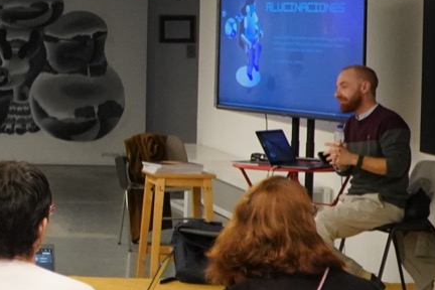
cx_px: -232
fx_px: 1522
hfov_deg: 15.0
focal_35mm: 126
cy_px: 71
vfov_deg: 10.9
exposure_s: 1/200
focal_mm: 23
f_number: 4
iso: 2000
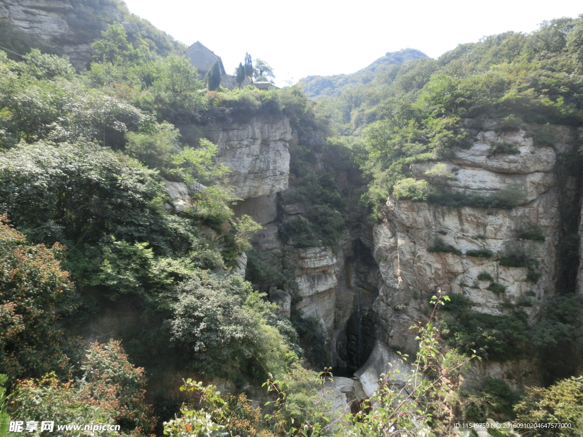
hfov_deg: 71.6
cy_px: 218
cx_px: 292
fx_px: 404
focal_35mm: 24
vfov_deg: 56.8
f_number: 3
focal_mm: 4.24
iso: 80
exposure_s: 1/400
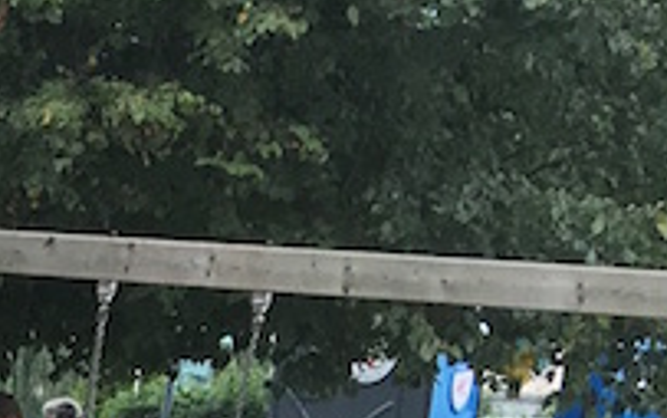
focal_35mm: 197
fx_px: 3582
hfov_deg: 9.0
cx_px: -1186
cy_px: 1331
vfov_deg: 6.1
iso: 25
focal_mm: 4.15
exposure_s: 1/262
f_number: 2.2
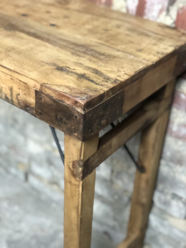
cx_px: 93
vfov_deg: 36.8
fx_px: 373
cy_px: 124
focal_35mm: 52
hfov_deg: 28.0
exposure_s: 1/20
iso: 160
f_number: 2.4
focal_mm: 6
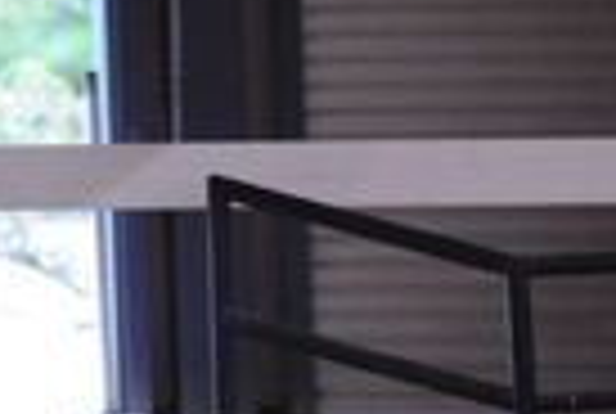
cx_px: -746
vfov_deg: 1.5
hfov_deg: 2.2
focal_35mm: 931
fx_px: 15965
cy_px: -338
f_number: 2.8
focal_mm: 200
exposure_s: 1/400
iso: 5000
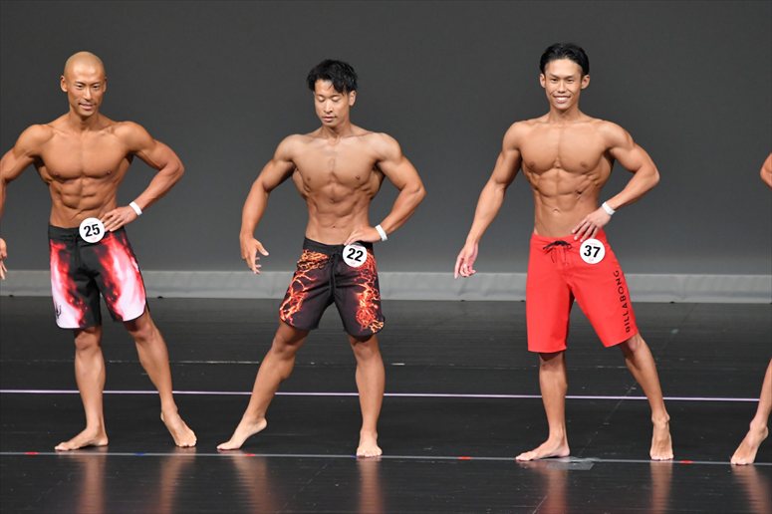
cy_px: 257
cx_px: 386
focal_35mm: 315
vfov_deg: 4.4
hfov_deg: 6.5
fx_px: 6752
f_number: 5.6
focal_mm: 210
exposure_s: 1/400
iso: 4000
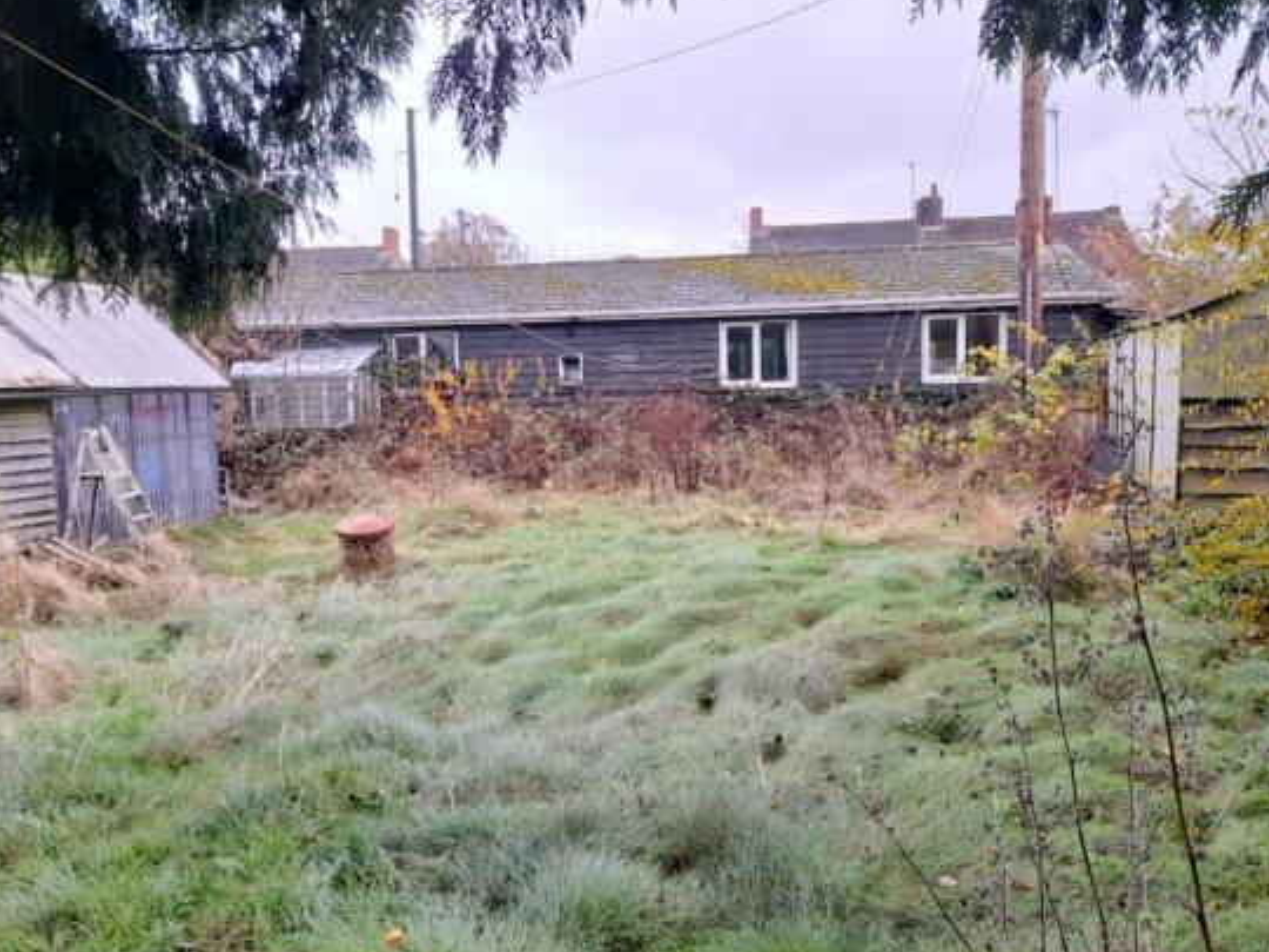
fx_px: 990
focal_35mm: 27
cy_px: 457
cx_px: 591
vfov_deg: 51.3
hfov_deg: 65.3
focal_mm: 4.6
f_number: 2
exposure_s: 1/50
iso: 64
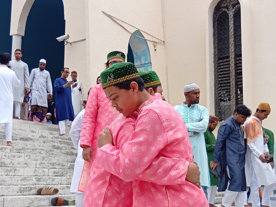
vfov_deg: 28.1
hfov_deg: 36.8
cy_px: 104
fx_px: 415
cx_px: 138
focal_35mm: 52
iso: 73
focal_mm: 3.84
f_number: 1.8
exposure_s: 1/100
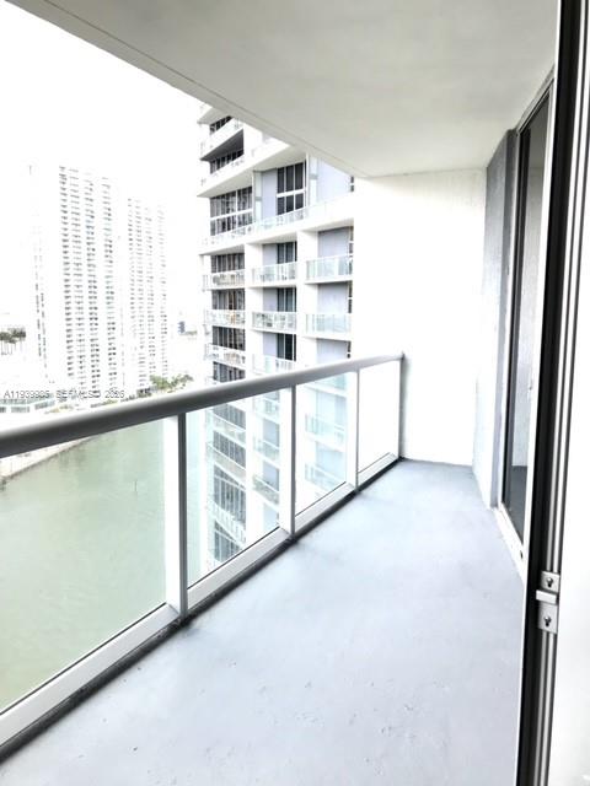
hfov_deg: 49.7
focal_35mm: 28
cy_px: 393
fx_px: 636
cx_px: 295
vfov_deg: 63.4
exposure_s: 1/181
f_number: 1.8
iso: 20
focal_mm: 3.99
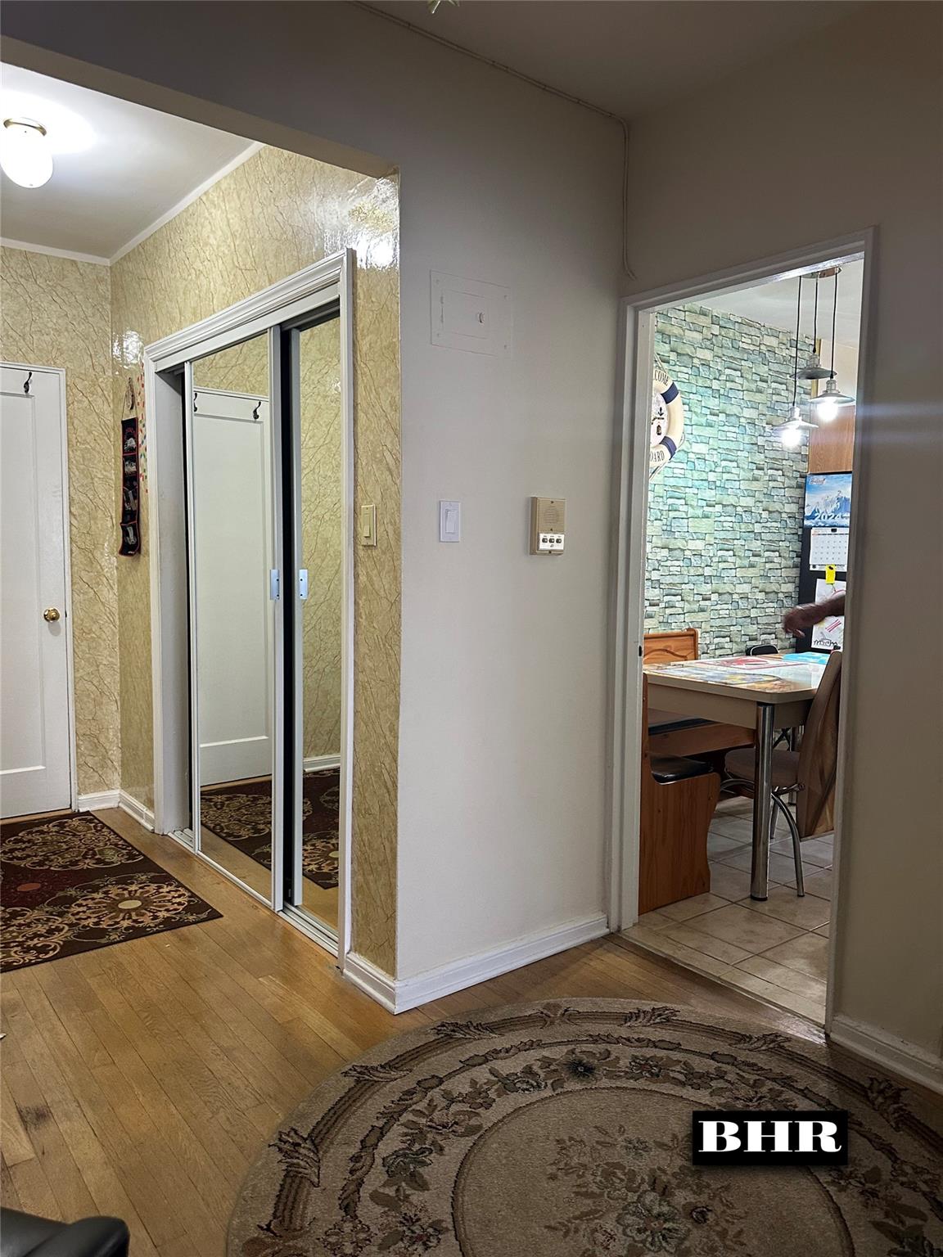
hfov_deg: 56.8
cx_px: 472
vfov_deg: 71.6
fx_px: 872
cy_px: 628
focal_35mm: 24
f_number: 1.78
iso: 320
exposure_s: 1/60
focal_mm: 6.86
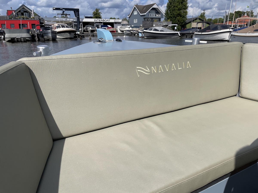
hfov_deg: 67.3
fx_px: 194
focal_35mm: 26
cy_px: 96
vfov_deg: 53.1
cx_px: 129
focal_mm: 4.2
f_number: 1.6
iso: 32
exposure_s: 1/5556
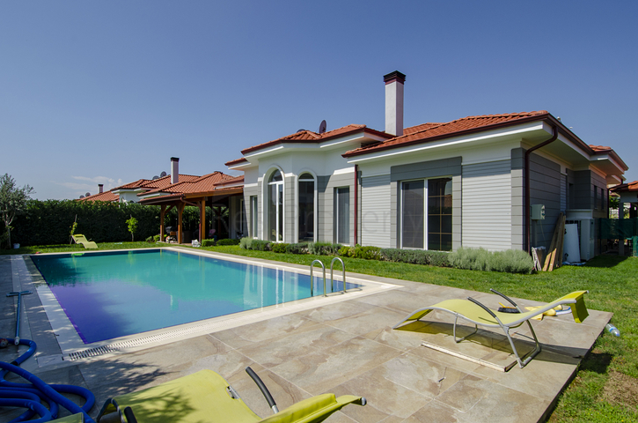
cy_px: 212
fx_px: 318
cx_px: 319
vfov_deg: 67.1
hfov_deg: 90.1
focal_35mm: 18
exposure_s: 1/250
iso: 100
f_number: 11
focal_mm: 12
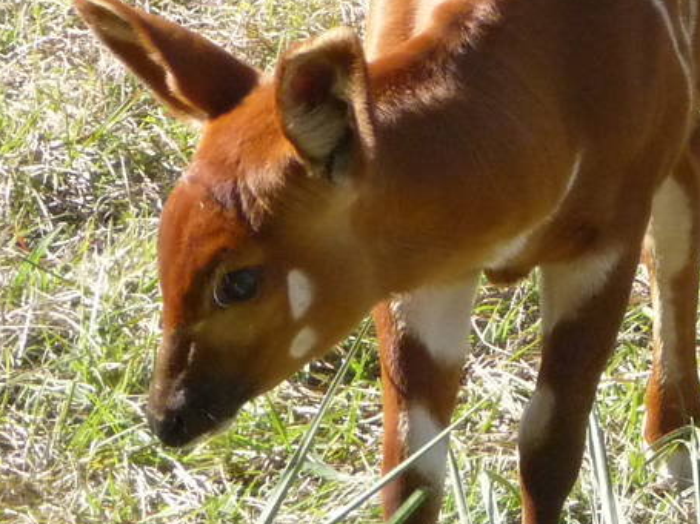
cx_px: 852
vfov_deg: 2.7
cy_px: -144
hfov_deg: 3.6
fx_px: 11240
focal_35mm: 556
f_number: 4.8
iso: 320
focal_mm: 27.1
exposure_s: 1/500
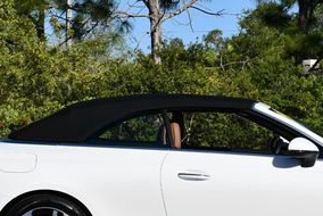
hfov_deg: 14.2
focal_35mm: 144
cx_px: 223
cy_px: 89
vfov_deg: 9.5
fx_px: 1293
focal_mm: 32
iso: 100
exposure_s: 1/320
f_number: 9
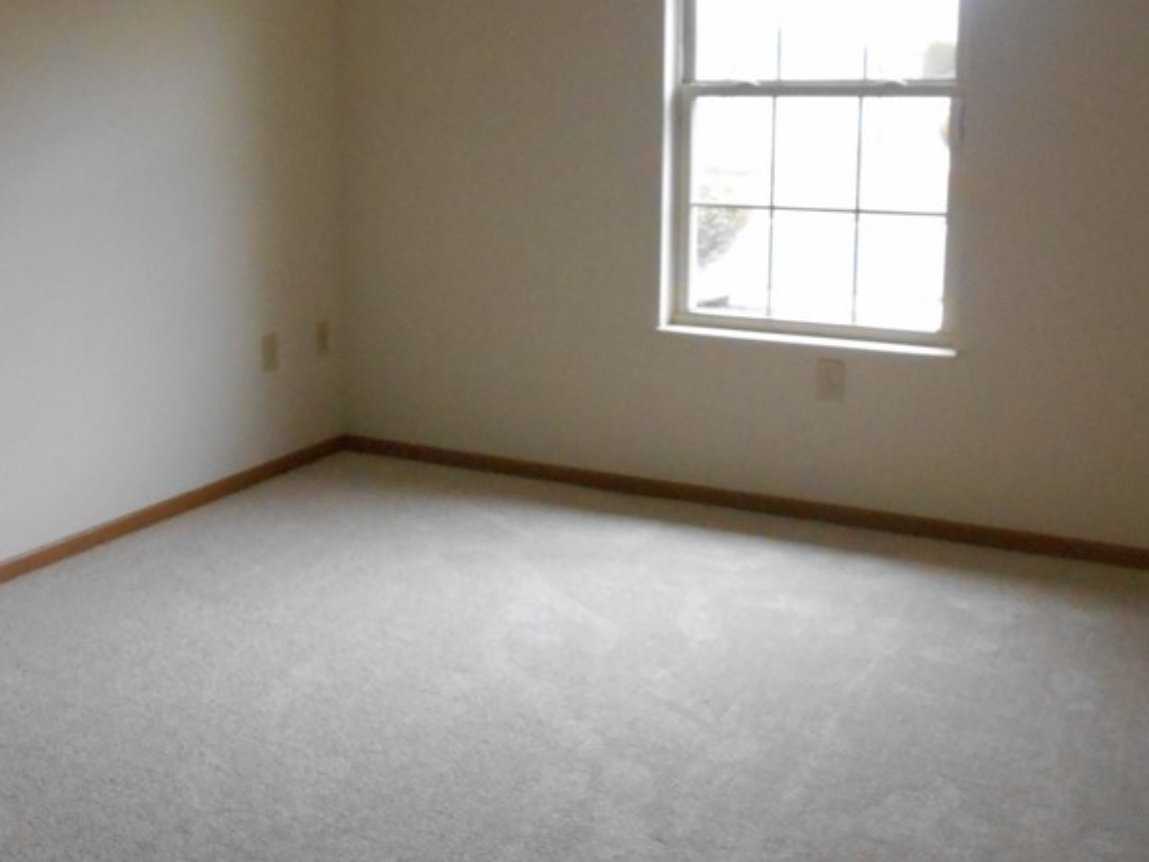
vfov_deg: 31.9
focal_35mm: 45
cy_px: 291
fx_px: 1494
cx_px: 392
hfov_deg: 41.6
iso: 800
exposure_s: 1/80
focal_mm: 4.7
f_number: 3.4
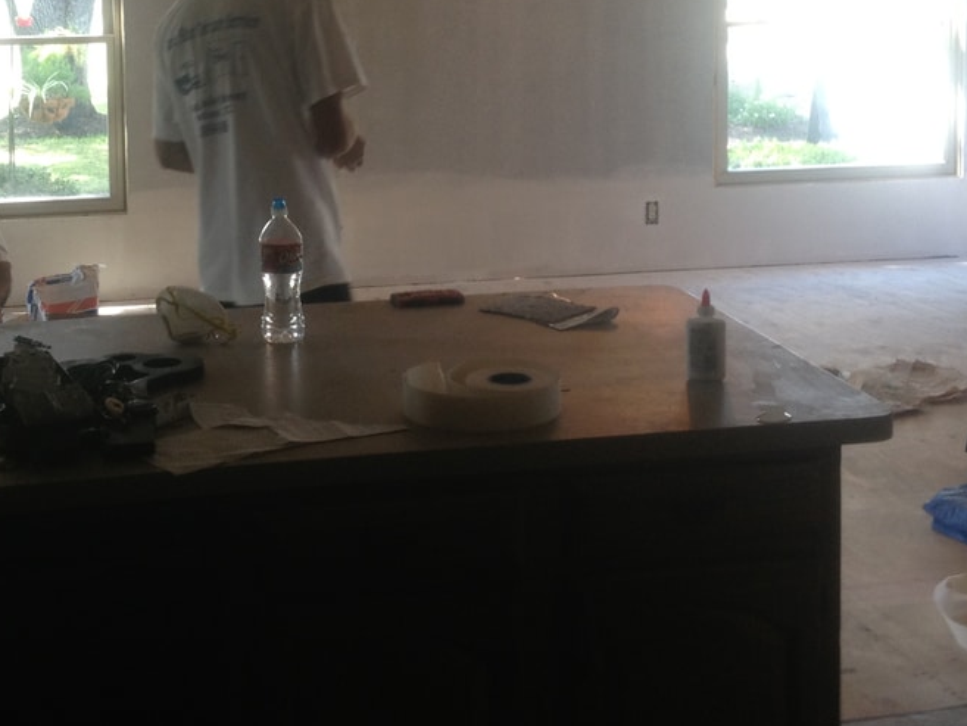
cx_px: 375
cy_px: 103
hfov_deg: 27.3
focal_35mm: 71
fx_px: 1984
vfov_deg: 20.4
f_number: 2.4
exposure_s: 1/40
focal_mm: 4.28
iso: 50
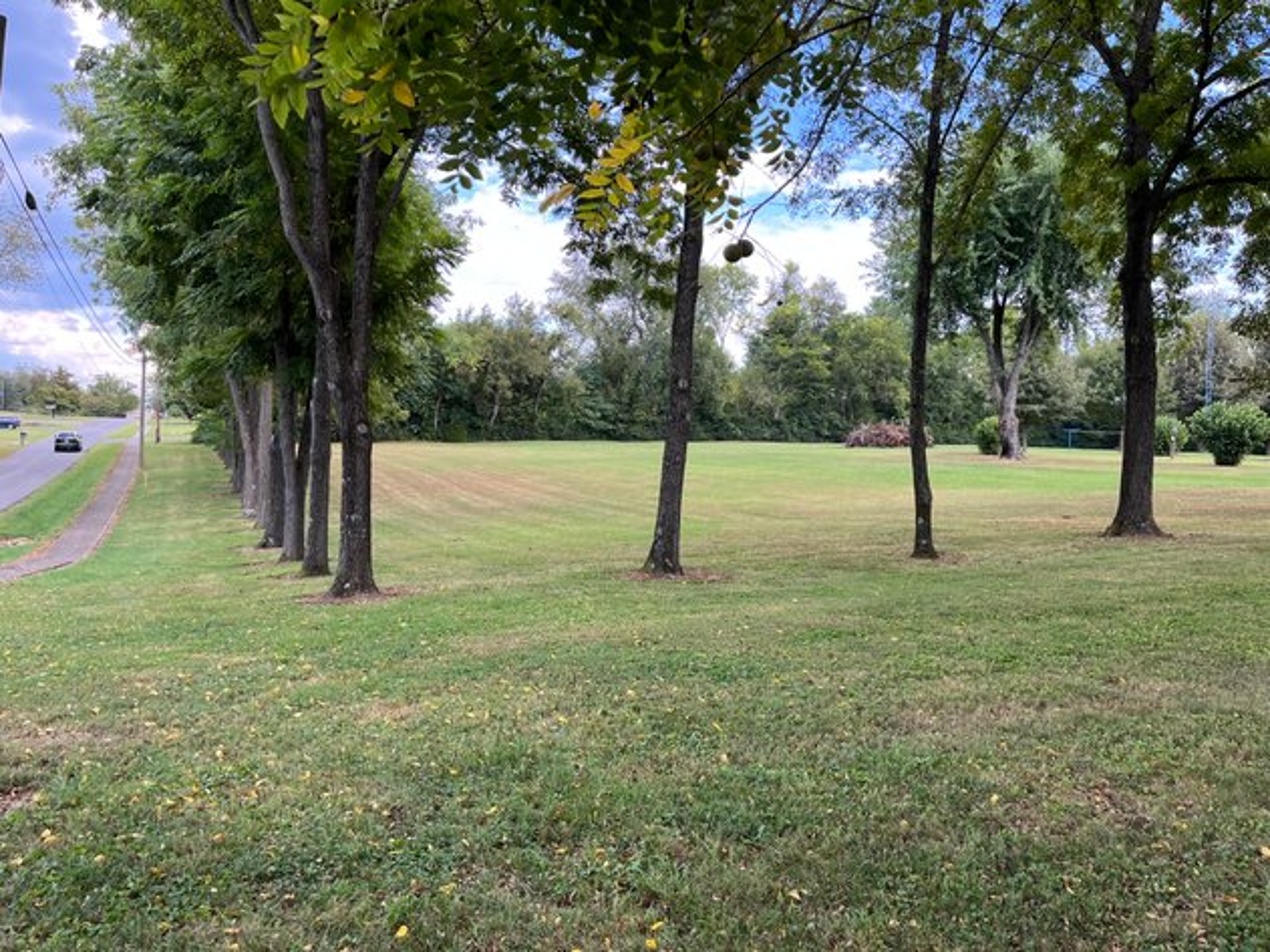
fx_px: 954
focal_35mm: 26
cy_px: 476
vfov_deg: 53.0
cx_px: 635
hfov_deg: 67.3
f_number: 1.6
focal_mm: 5.1
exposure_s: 1/296
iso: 50
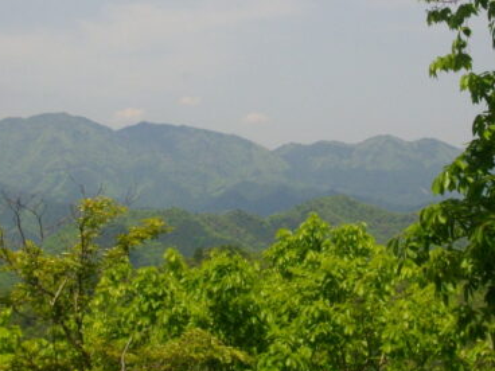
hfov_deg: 19.1
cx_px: 237
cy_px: 75
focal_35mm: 103
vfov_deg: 14.3
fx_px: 1473
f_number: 5.6
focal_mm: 6.2
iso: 100
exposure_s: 1/500
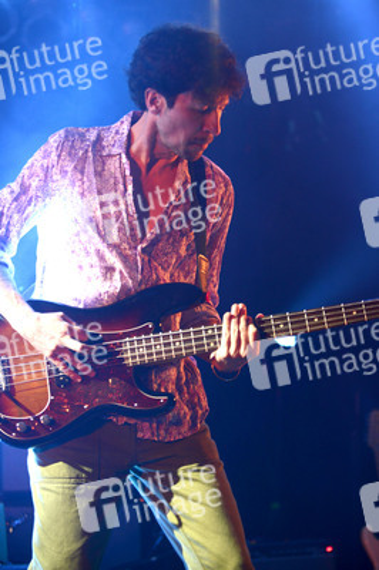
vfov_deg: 28.9
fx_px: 1107
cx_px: 190
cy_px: 285
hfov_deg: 19.4
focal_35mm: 70
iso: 1000
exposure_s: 1/250
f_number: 2.8
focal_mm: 70
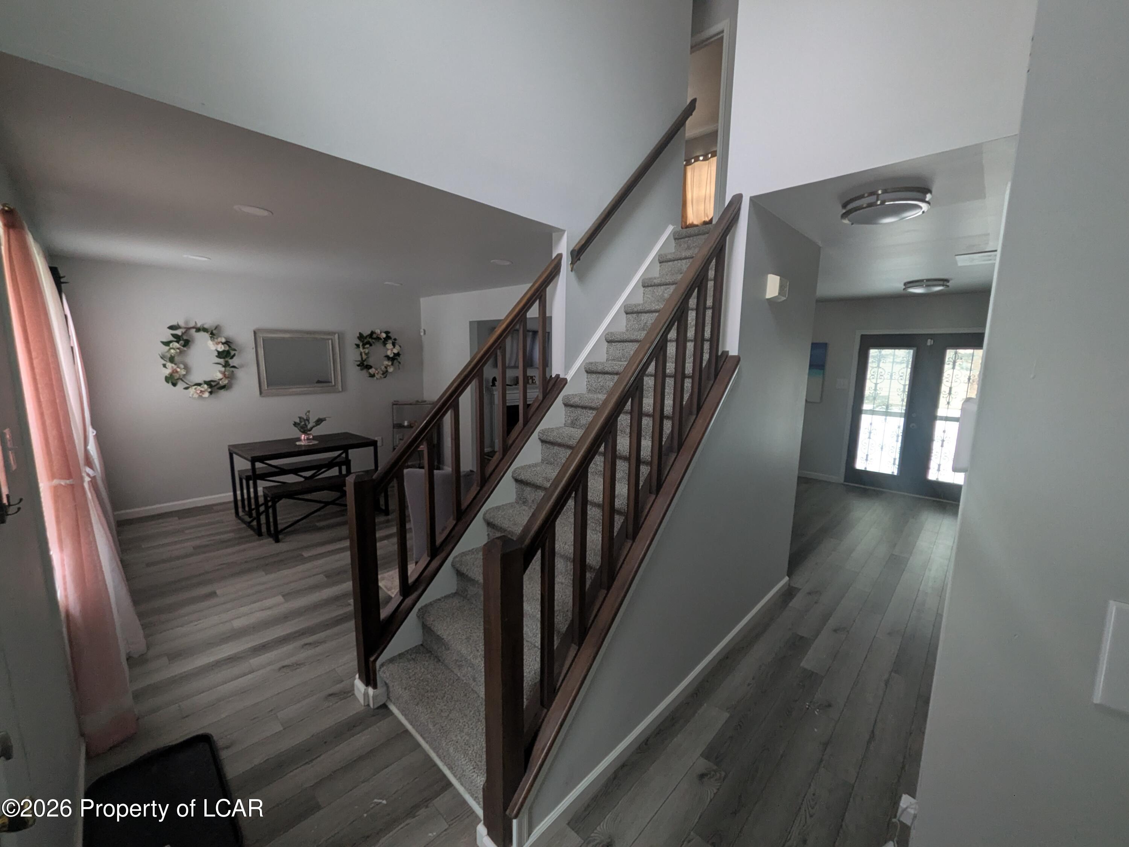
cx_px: 564
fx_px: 457
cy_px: 424
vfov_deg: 85.7
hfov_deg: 102.1
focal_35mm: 14
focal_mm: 1.83
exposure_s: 1/24
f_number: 2.2
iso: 264
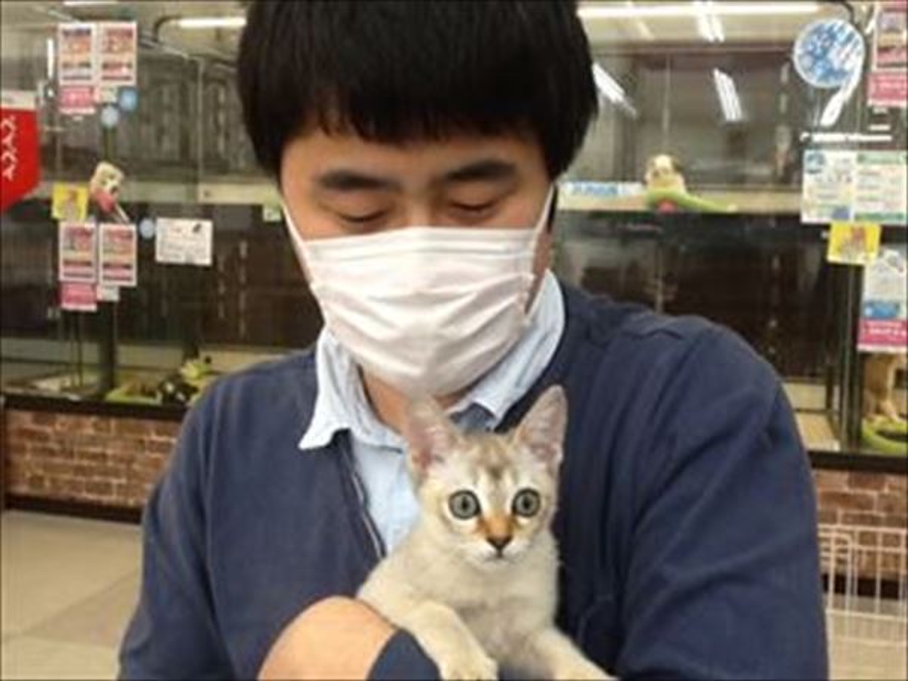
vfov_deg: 32.9
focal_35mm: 44
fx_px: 1154
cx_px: 454
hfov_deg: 42.9
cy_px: 340
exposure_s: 1/30
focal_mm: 2.03
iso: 50
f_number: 2.4
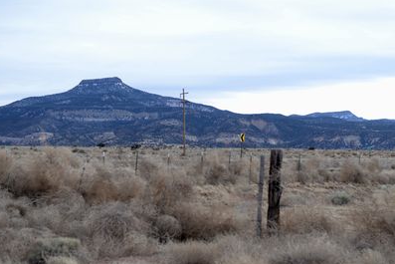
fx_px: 691
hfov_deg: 31.8
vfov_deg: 21.6
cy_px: 148
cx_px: 223
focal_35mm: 63
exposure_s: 1/1250
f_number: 2.5
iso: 100
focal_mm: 50
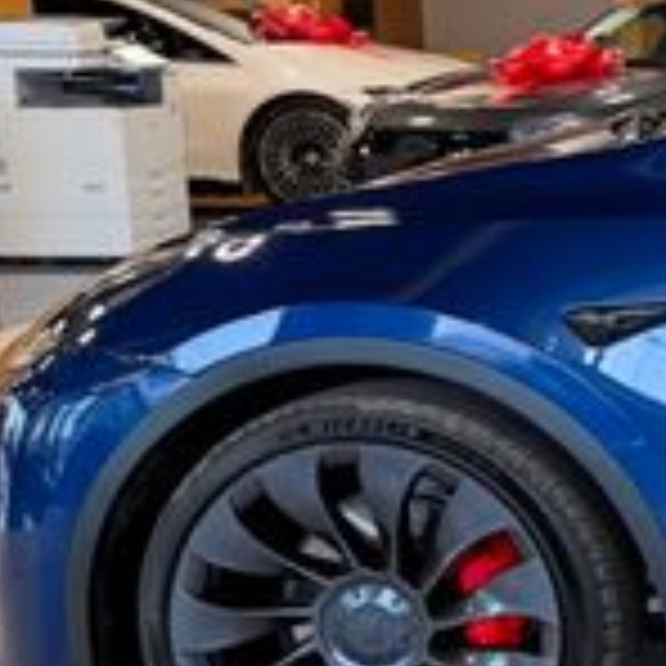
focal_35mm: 92
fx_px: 2003
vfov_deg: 18.9
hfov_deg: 15.3
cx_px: 1323
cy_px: 338
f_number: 1.78
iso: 160
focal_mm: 6.76
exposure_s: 1/120
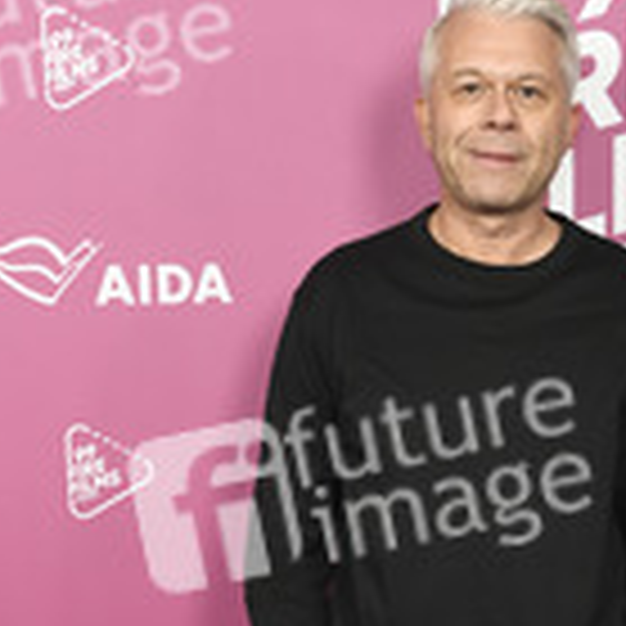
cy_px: 712
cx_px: 491
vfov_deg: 21.0
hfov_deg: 21.9
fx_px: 1596
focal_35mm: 78
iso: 800
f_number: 4
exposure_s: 1/320
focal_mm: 32
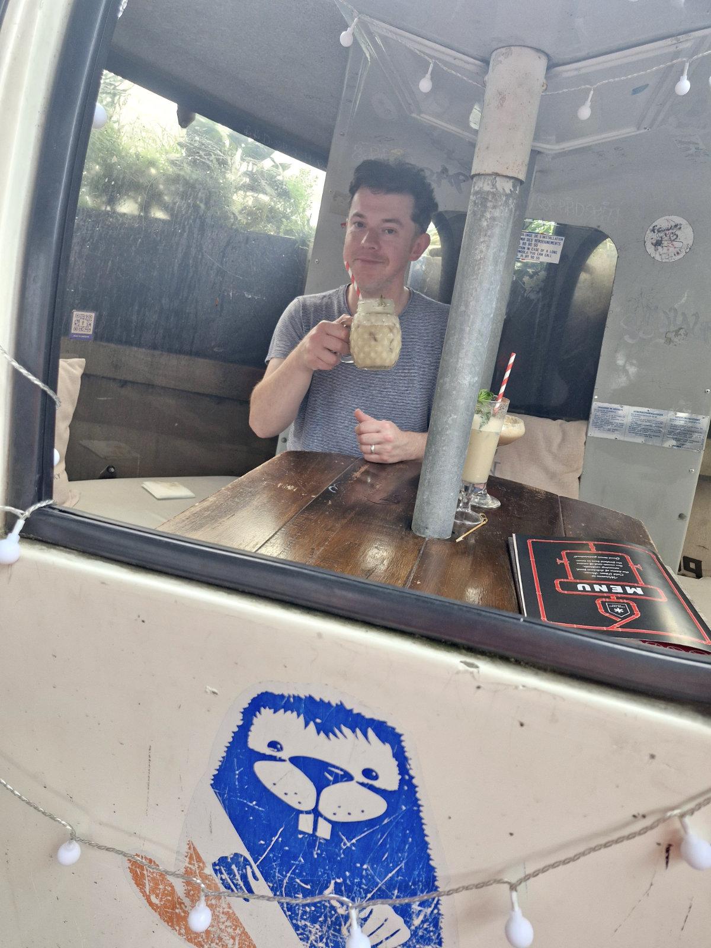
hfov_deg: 58.9
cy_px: 474
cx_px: 356
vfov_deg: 73.9
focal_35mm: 23
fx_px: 630
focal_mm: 5.5
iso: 160
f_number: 1.8
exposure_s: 1/180
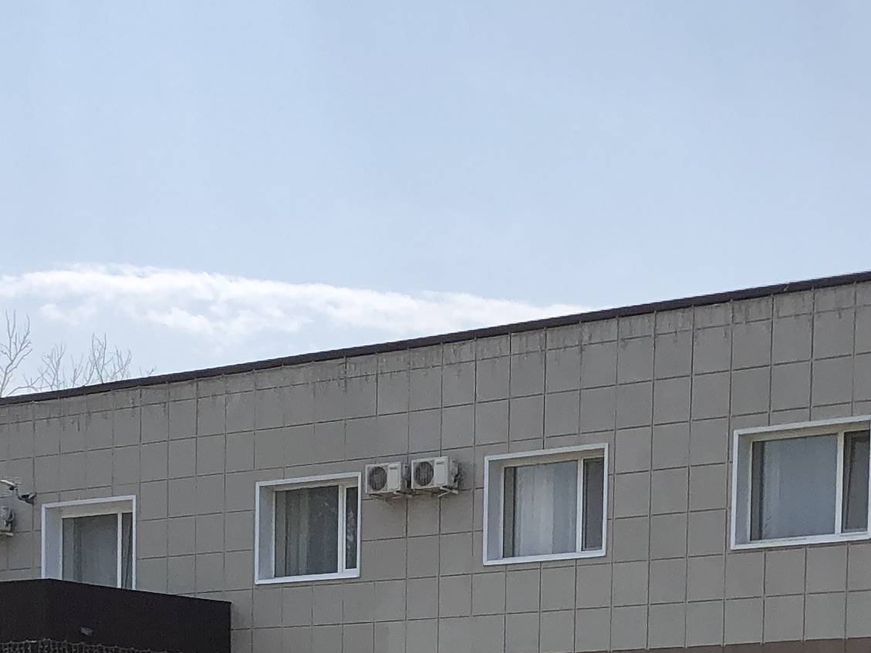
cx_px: 401
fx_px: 2516
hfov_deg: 19.6
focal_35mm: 100
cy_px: 963
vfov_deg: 13.9
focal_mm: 3.99
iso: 20
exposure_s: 1/3003
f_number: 1.8
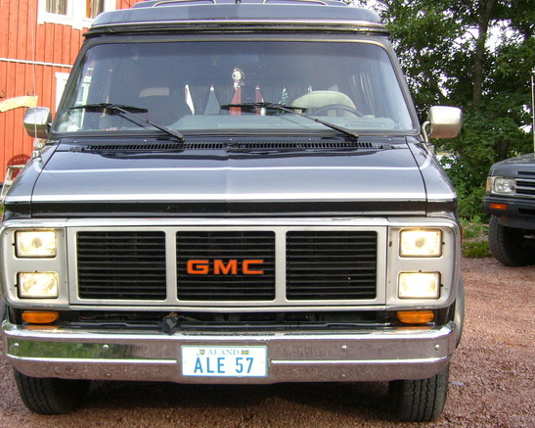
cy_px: 204
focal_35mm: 48
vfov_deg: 31.4
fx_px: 760
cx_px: 231
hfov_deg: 38.7
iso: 80
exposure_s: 1/200
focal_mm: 5.8
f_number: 2.8
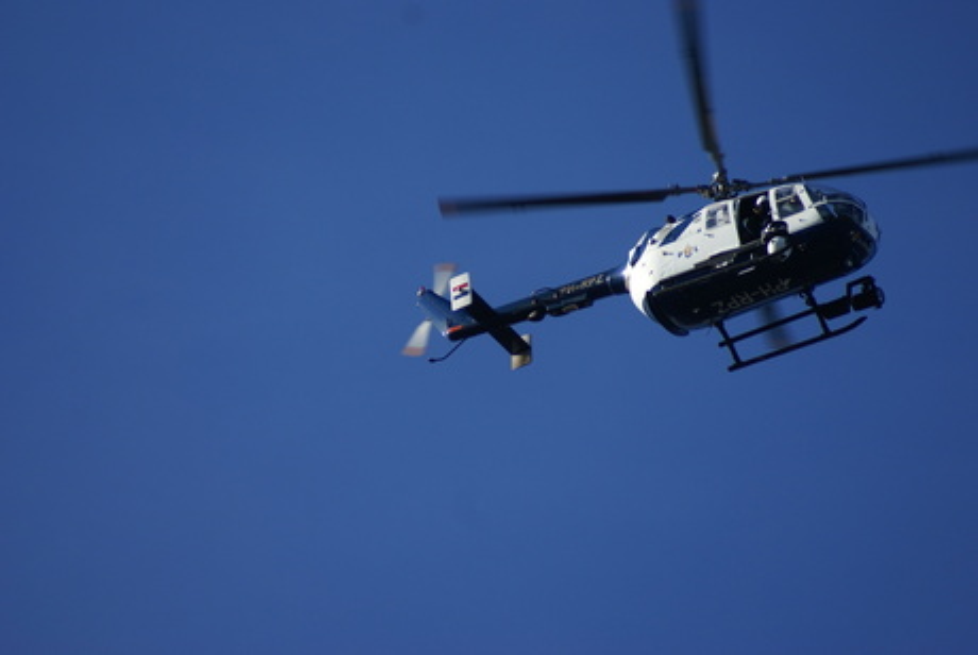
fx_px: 11424
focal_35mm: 420
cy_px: 328
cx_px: 489
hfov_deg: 4.9
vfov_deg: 3.3
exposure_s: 1/500
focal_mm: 280
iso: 100
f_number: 5.6
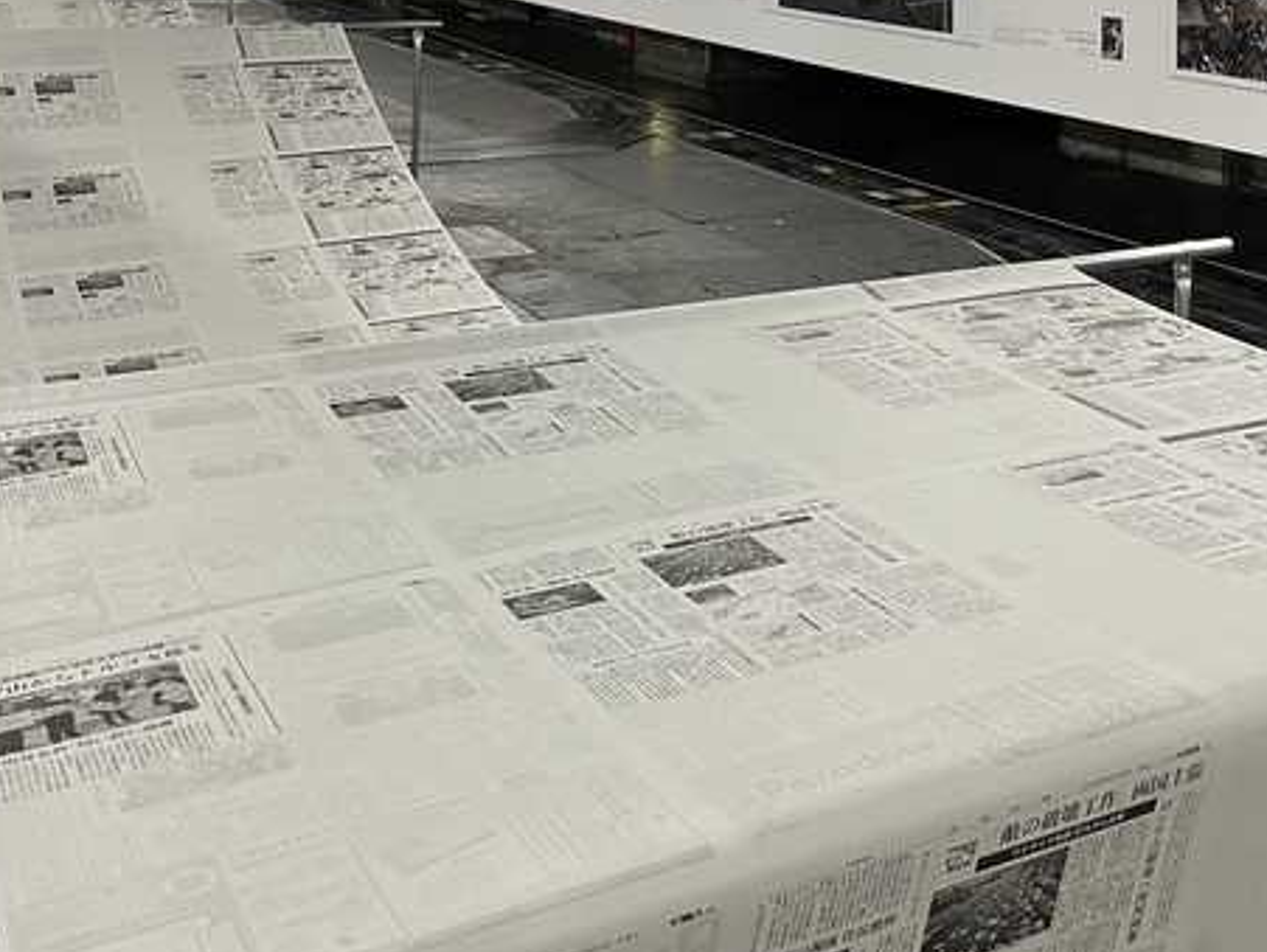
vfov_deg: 34.1
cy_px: 324
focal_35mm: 42
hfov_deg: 44.5
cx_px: 763
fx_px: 1538
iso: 200
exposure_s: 1/60
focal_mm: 4.2
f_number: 1.6
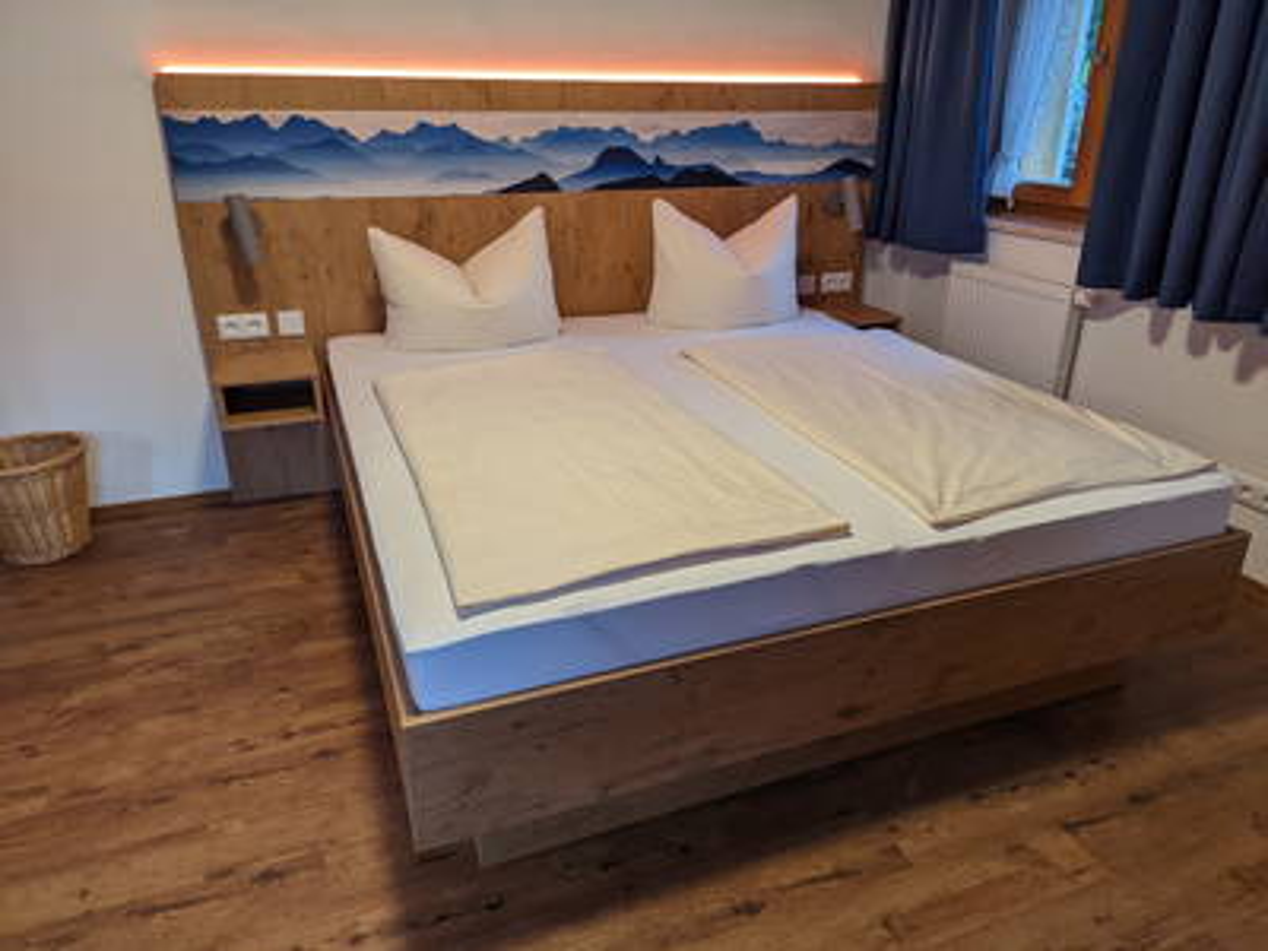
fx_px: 879
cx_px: 634
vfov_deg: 56.8
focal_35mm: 24
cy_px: 476
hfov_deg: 71.6
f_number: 1.85
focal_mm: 6.81
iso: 412
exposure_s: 1/200
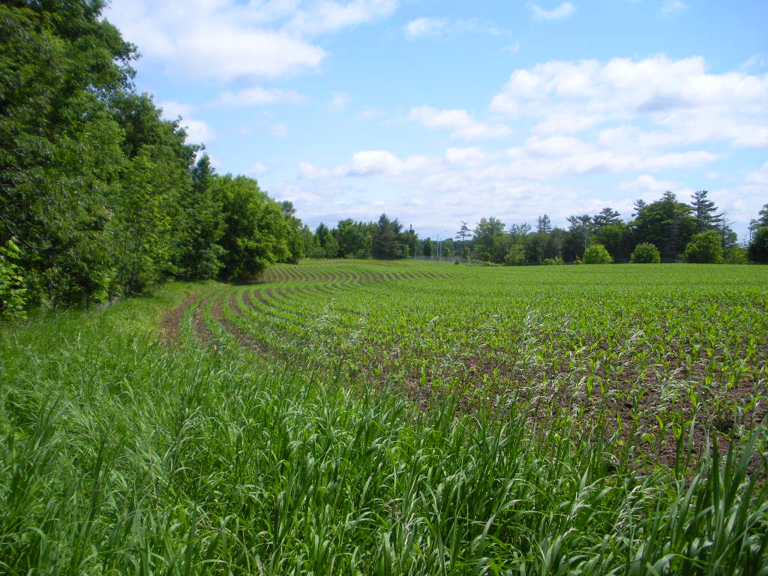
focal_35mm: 36
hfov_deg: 51.4
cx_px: 384
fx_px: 799
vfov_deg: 39.7
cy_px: 288
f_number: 3.5
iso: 64
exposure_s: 1/782
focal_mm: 6.3
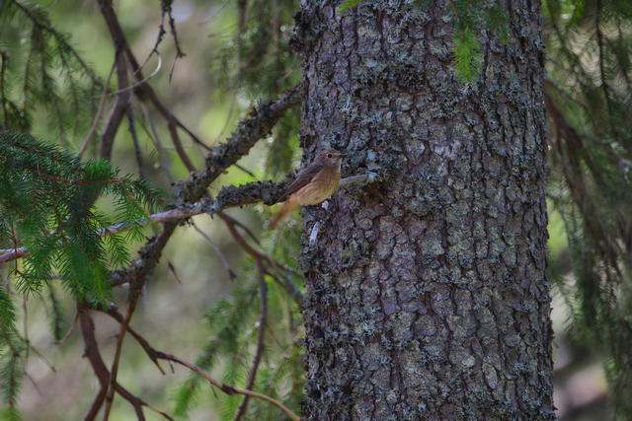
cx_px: 316
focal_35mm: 900
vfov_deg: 1.5
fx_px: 15803
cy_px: 210
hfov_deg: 2.3
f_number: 8
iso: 400
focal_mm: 600
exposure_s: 1/58
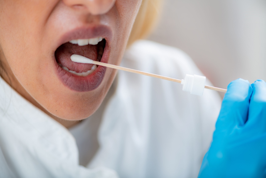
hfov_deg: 19.5
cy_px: 89
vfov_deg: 13.0
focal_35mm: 105
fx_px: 776
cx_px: 133
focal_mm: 105
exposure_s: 1/250
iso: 64
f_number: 3.2
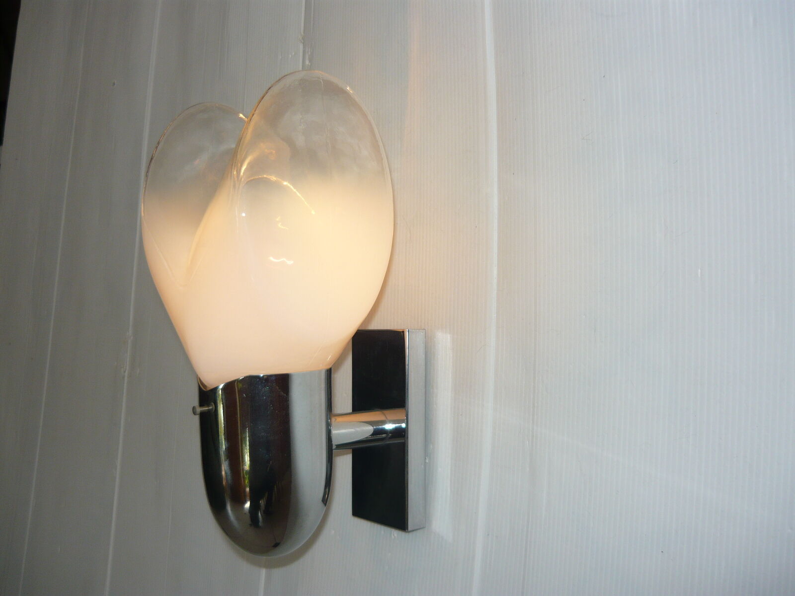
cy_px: 298
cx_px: 398
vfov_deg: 42.9
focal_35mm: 33
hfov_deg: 55.4
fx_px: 758
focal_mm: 5.5
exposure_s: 1/250
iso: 100
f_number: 2.8
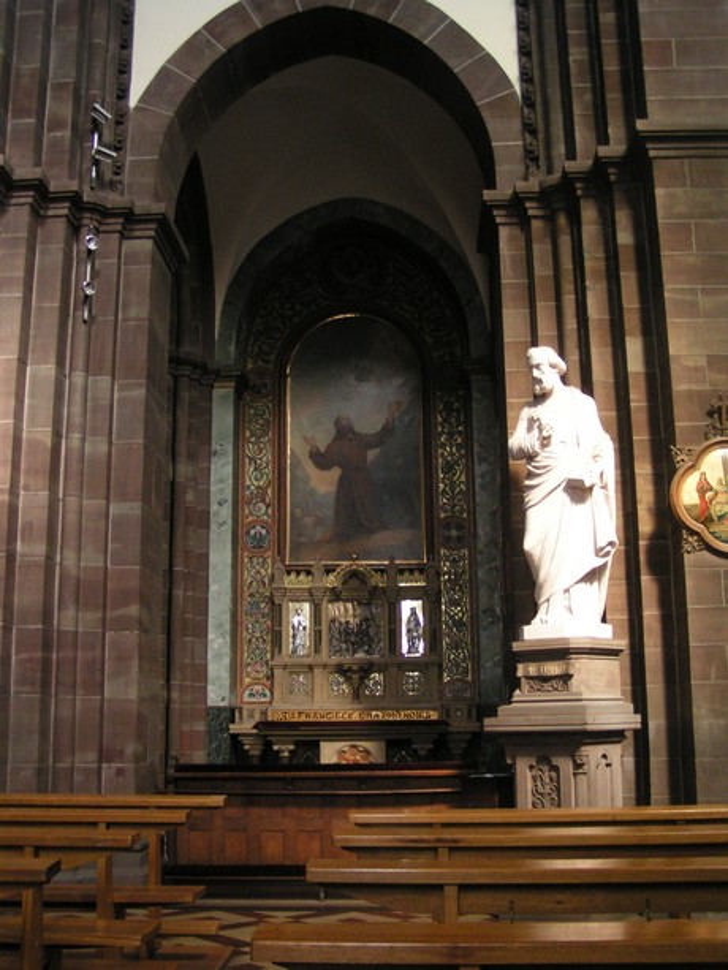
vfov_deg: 49.0
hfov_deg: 37.7
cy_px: 485
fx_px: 1065
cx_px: 364
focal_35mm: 38
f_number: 2.8
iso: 200
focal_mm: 5.8
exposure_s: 1/6
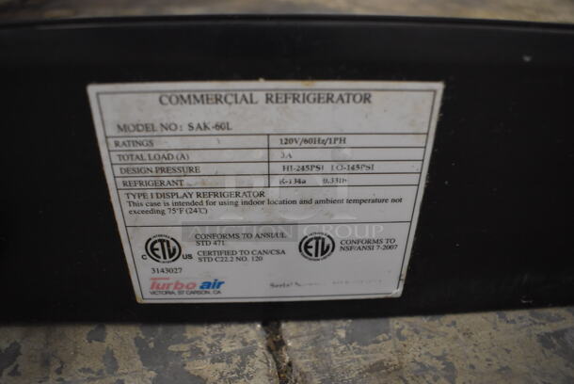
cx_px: 287
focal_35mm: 27
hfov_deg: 67.3
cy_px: 192
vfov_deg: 48.0
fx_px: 431
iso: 2200
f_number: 4
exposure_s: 1/60
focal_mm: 18
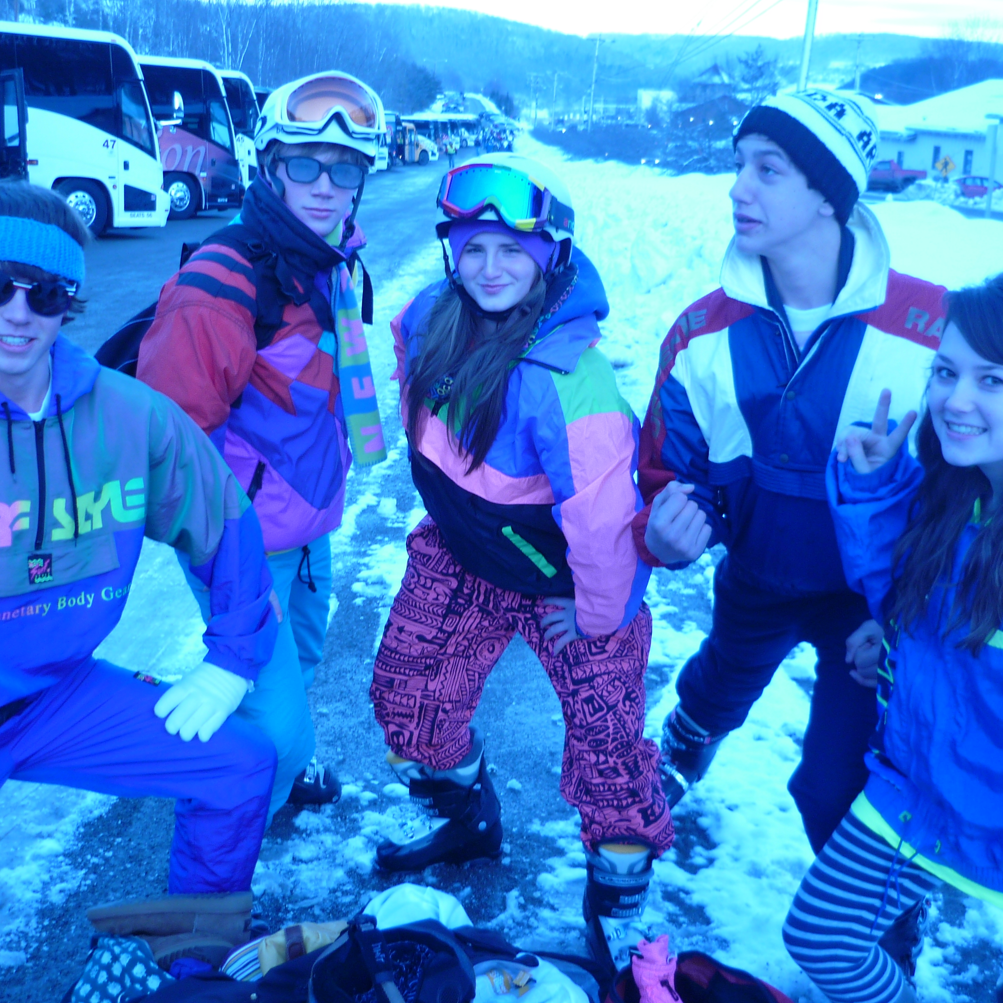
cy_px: 503
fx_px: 1278
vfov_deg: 42.8
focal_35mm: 39
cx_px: 483
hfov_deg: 42.8
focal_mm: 5.5
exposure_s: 1/80
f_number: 2.8
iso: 100
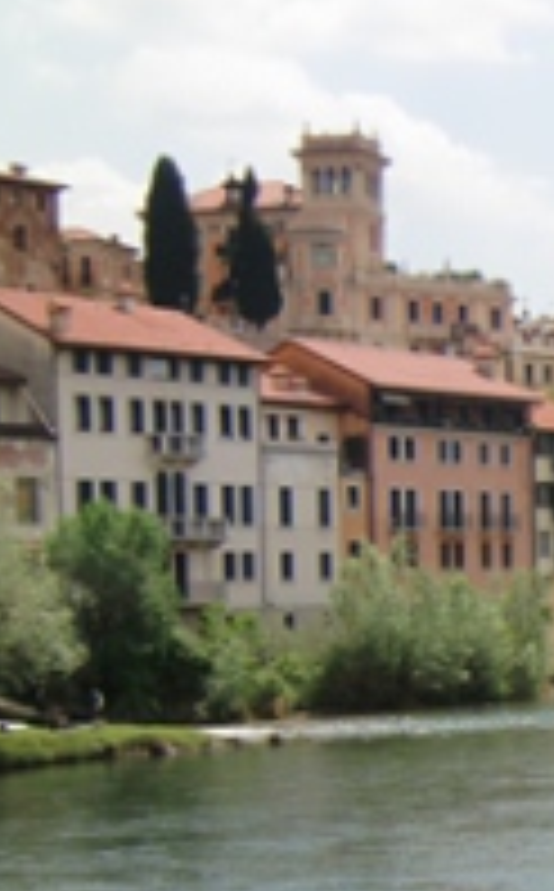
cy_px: 756
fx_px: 2499
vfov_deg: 19.9
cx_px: 1063
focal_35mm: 103
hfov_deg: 11.5
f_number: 3.8
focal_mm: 7.1
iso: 64
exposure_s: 1/800
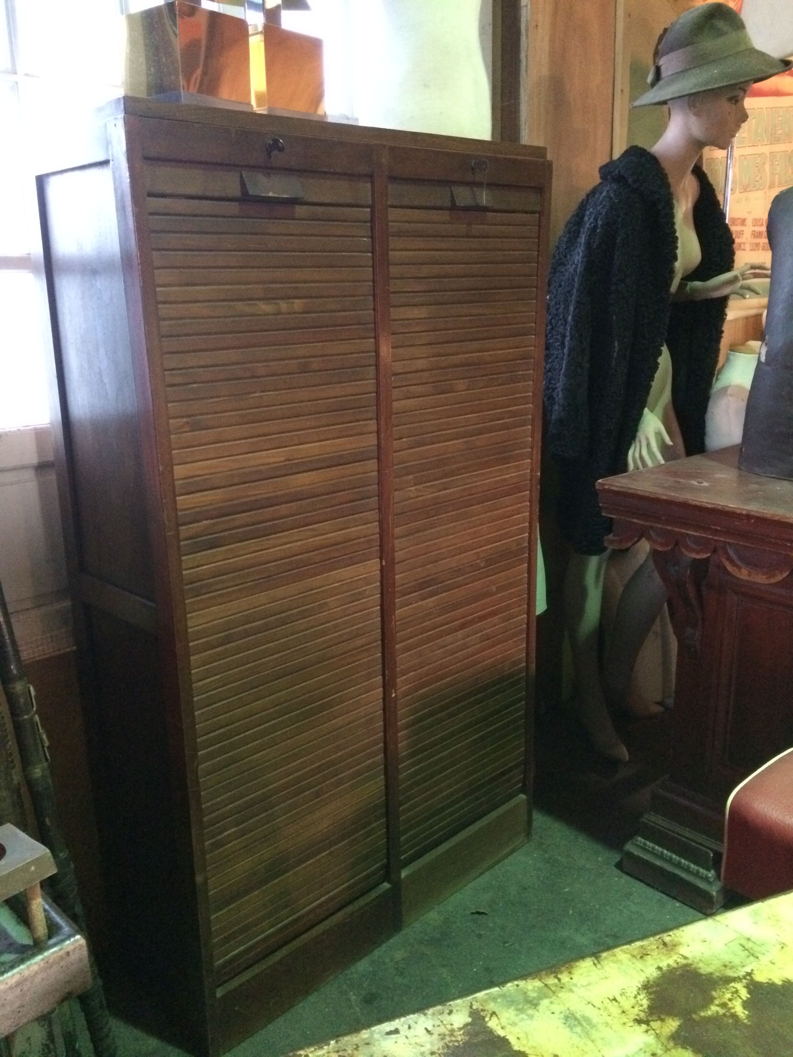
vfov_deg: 61.7
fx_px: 886
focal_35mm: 29
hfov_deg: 48.2
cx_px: 396
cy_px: 528
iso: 640
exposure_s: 1/17
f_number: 2.2
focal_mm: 4.15
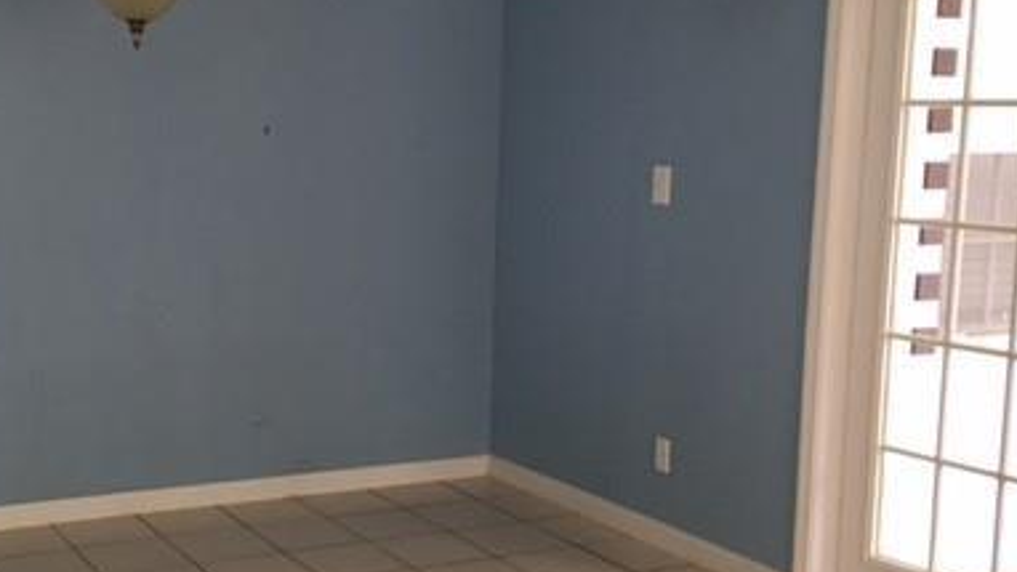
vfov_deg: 22.6
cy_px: 327
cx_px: 261
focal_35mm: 53
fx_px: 1429
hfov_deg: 38.2
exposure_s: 1/15
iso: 64
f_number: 2.2
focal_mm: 4.15
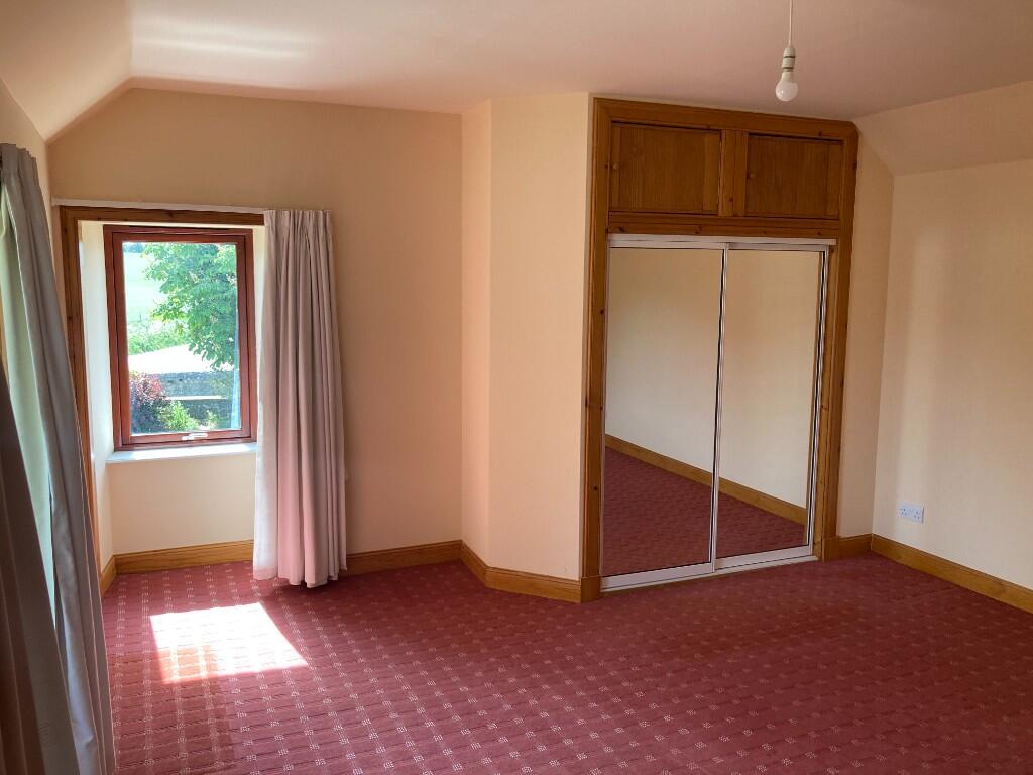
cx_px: 516
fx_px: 836
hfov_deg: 63.4
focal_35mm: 28
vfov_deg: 49.7
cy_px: 388
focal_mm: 3.99
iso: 64
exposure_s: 1/121
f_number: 1.8
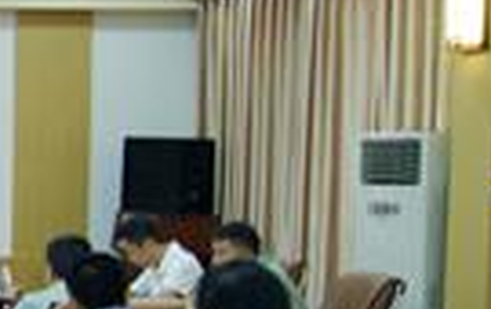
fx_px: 1636
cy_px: 300
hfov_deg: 13.7
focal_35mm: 122
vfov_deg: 10.7
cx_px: -578
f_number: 3.5
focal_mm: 18
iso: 400
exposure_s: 1/15
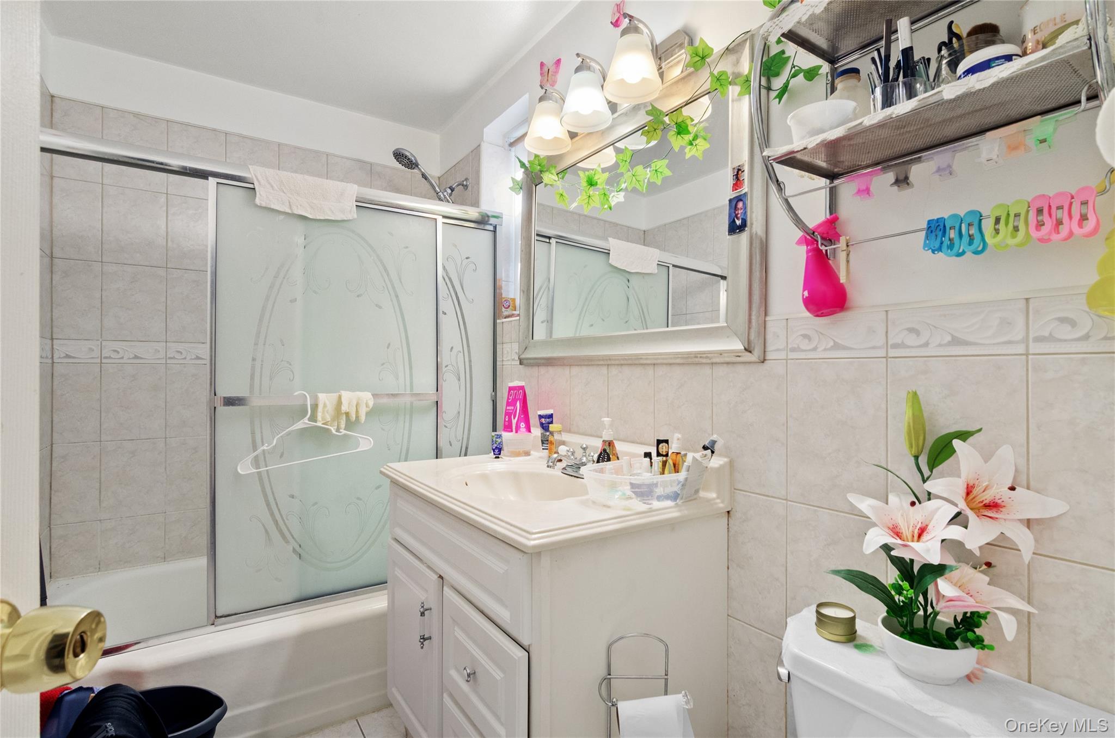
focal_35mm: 16
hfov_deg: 95.1
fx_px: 510
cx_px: 558
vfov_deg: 71.8
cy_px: 369
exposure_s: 1
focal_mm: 11
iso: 800
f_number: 10
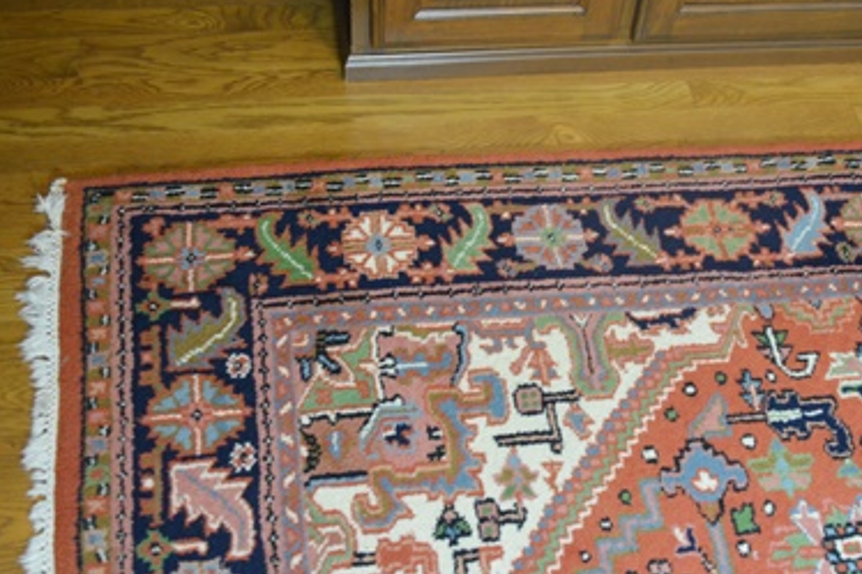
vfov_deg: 25.2
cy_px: 426
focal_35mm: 53
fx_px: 1268
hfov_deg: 37.3
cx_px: 535
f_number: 3.8
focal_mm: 22
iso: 1250
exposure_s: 1/30
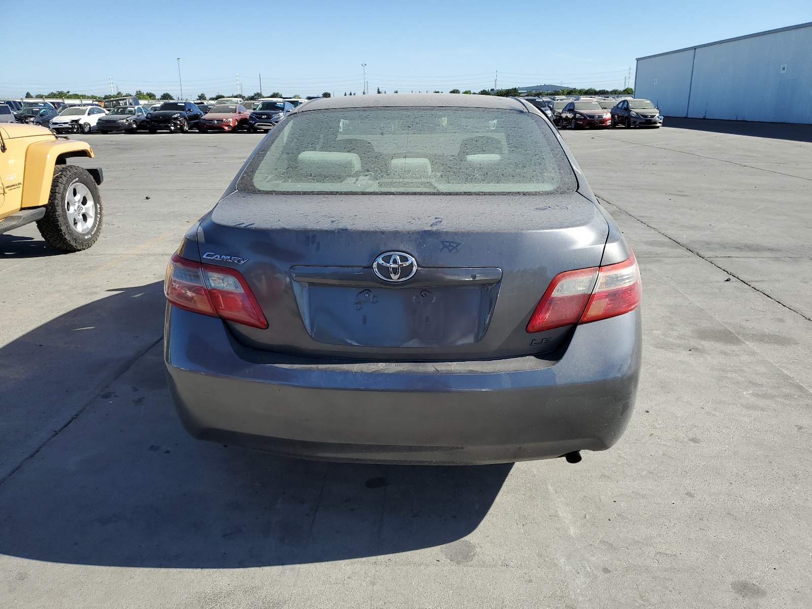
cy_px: 304
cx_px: 406
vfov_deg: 53.1
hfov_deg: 67.3
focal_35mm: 26
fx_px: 610
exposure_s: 1/2500
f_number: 1.5
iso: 50
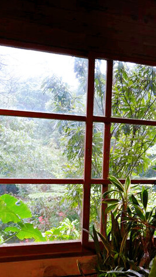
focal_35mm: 45
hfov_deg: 26.2
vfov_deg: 45.3
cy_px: 164
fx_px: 331
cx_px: 115
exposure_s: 1/30
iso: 320
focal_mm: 24
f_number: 4
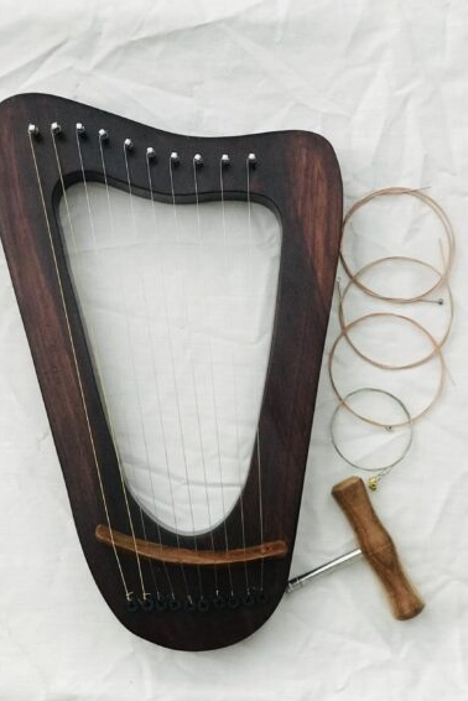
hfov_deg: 22.6
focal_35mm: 60
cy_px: 354
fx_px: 1168
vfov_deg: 33.4
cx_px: 223
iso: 400
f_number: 2.8
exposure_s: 1/50
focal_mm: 6.6
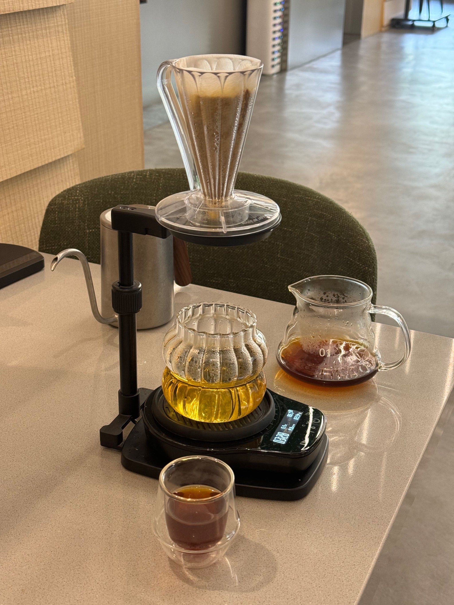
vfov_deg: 39.7
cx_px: 227
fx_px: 839
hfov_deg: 30.3
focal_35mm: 48
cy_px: 302
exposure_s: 1/49
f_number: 1.78
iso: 160
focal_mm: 6.76
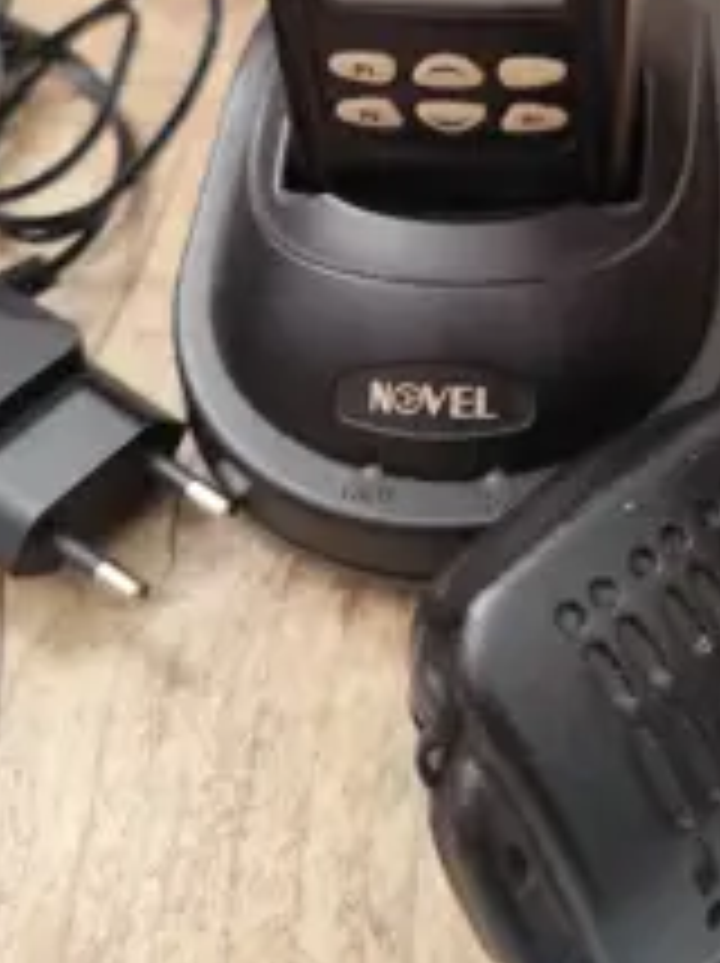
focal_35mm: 43
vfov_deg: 41.2
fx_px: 1195
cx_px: 585
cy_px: 140
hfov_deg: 32.5
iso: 640
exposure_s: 1/50
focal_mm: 6.19
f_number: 1.65
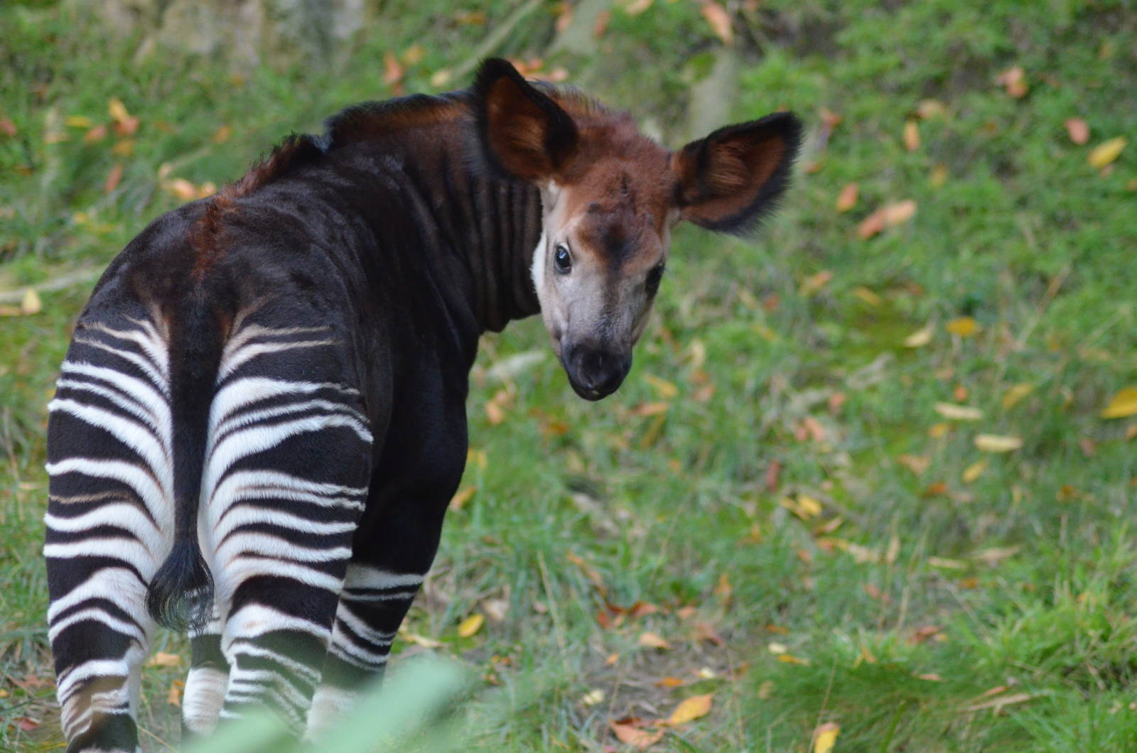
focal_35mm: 270
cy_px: 376
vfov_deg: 5.1
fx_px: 8510
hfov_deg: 7.6
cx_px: 568
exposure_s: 1/500
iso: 2800
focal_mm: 180
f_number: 4.5
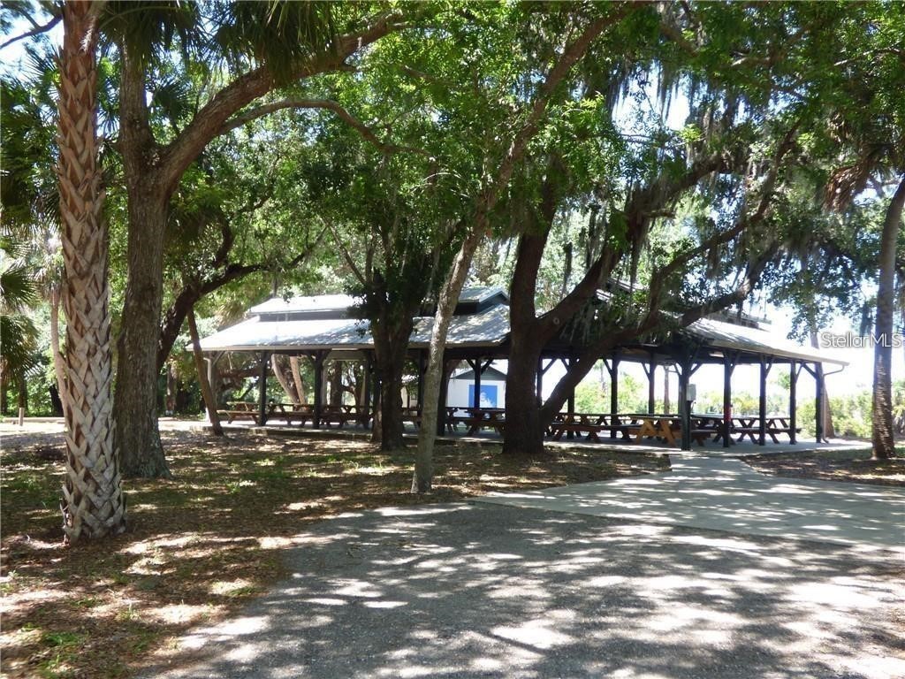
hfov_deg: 50.1
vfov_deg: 38.7
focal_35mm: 37
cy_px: 340
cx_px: 452
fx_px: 967
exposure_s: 1/100
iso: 100
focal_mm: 6.47
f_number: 3.5
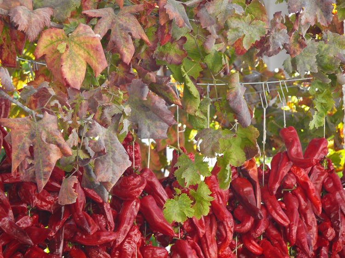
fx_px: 3517
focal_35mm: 353
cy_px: 129
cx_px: 172
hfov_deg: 5.6
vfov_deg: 4.2
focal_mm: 74.6
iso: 200
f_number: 3.6
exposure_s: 1/125
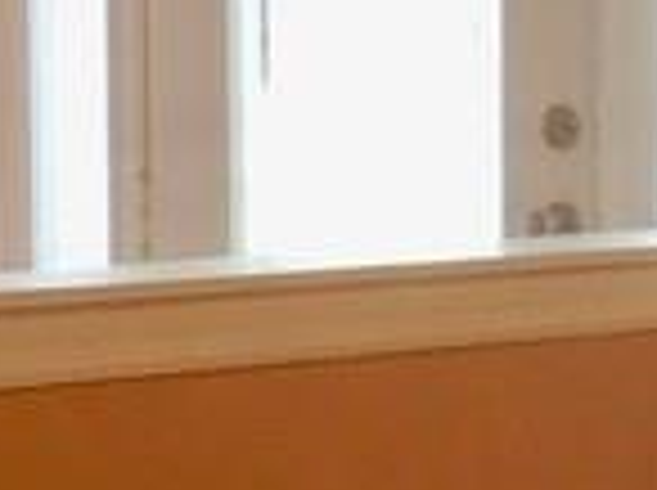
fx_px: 4131
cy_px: 166
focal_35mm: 218
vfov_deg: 6.8
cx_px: 1116
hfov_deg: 8.8
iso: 32
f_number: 2.4
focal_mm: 3.3
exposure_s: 1/30
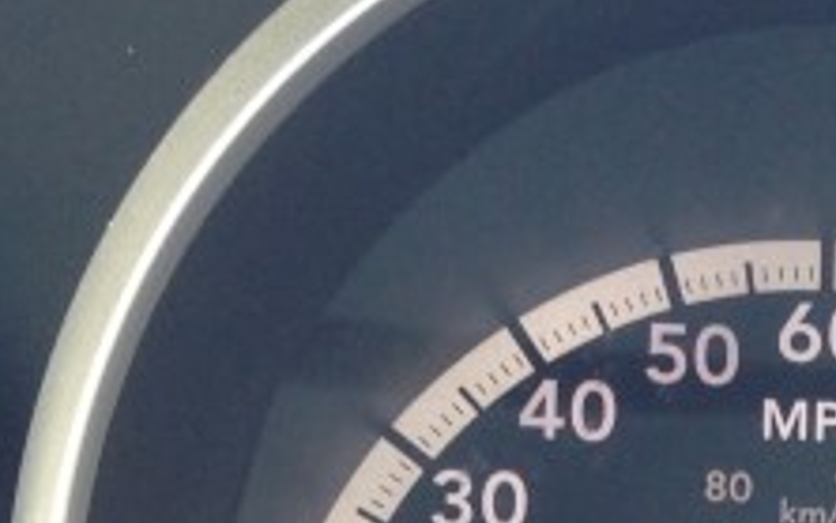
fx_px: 3670
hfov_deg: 12.7
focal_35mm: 161
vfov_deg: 7.7
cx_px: 960
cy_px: 1129
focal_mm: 4.12
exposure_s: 1/20
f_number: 2.4
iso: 50
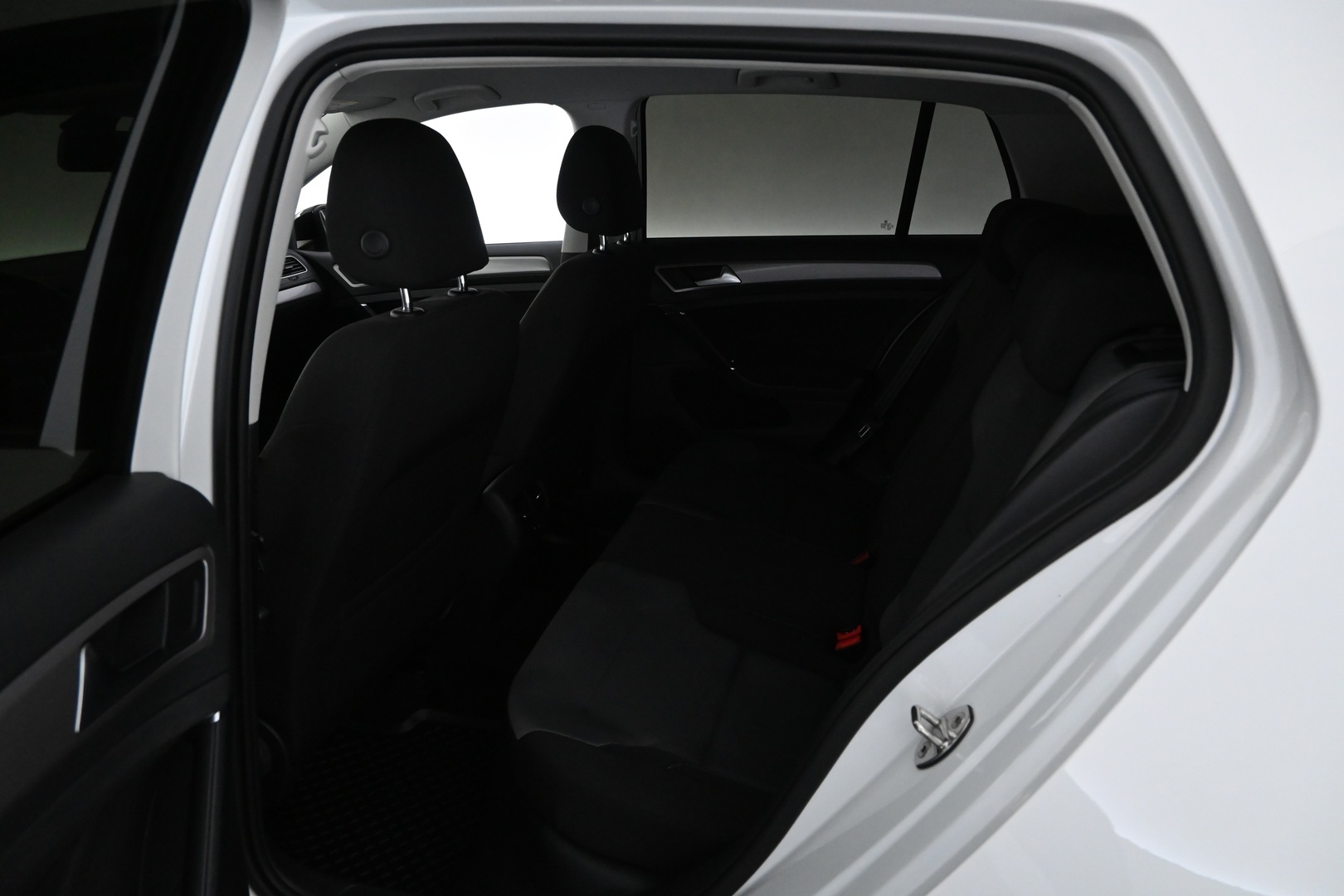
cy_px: 448
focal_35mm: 24
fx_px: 896
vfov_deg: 53.1
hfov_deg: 73.7
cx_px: 672
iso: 3200
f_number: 4.5
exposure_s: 1/100
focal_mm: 16
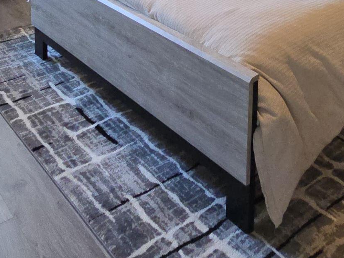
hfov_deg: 39.3
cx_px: 222
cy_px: -127
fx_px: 477
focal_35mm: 48
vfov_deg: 24.0
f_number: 2.2
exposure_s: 1/60
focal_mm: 2.2
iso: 160
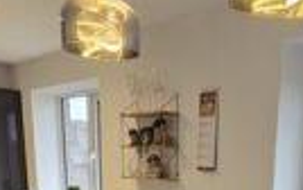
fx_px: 496
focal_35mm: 60
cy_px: 345
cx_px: 250
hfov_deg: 32.9
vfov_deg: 17.5
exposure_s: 1/100
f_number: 1.9
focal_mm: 2.2
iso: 125
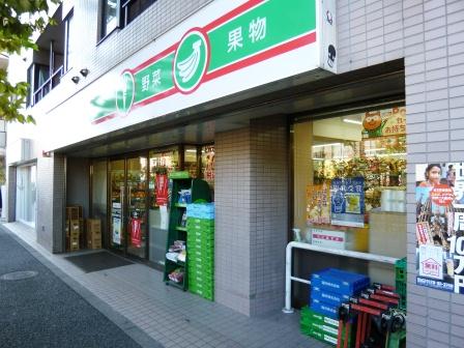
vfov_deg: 56.8
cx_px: 232
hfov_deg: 71.6
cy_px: 174
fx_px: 322
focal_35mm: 24
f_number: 2.5
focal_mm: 4.3
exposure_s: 1/60
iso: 100
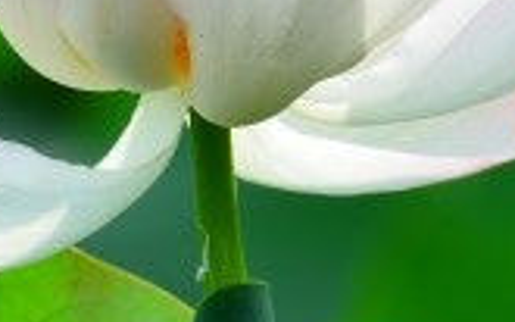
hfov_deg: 1.3
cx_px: 103
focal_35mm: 1662
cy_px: -78
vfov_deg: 0.8
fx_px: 23319
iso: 100
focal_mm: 280
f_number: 6.3
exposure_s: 1/250
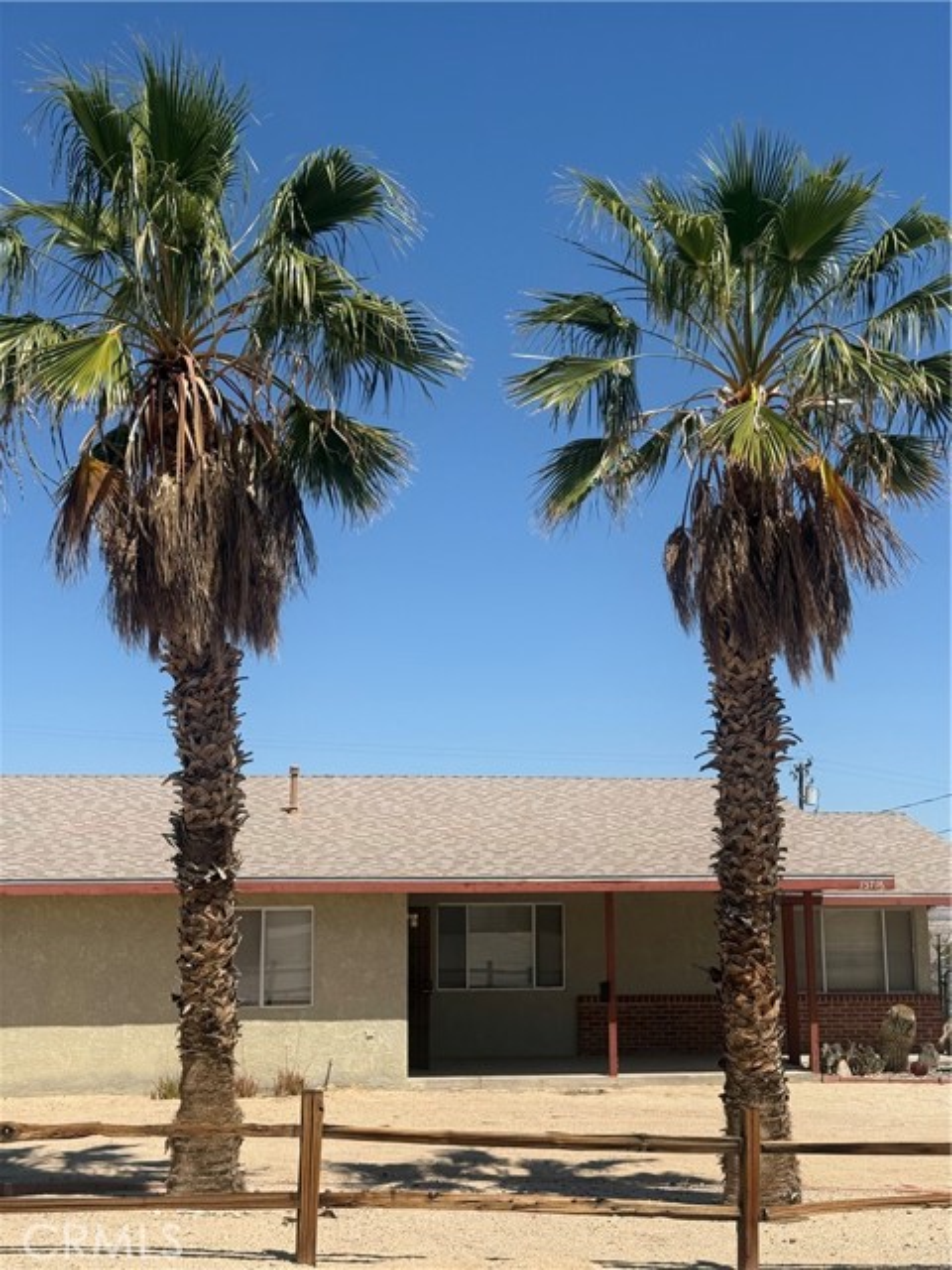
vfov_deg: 39.7
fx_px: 1760
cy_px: 635
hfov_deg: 30.3
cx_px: 476
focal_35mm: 48
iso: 80
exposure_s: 1/7874
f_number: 1.78
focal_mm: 6.76
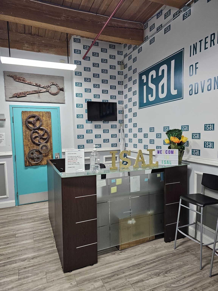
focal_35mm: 23
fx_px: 193
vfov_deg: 73.9
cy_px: 146
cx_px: 109
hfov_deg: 58.9
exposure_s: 1/120
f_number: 1.7
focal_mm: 6.3
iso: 250
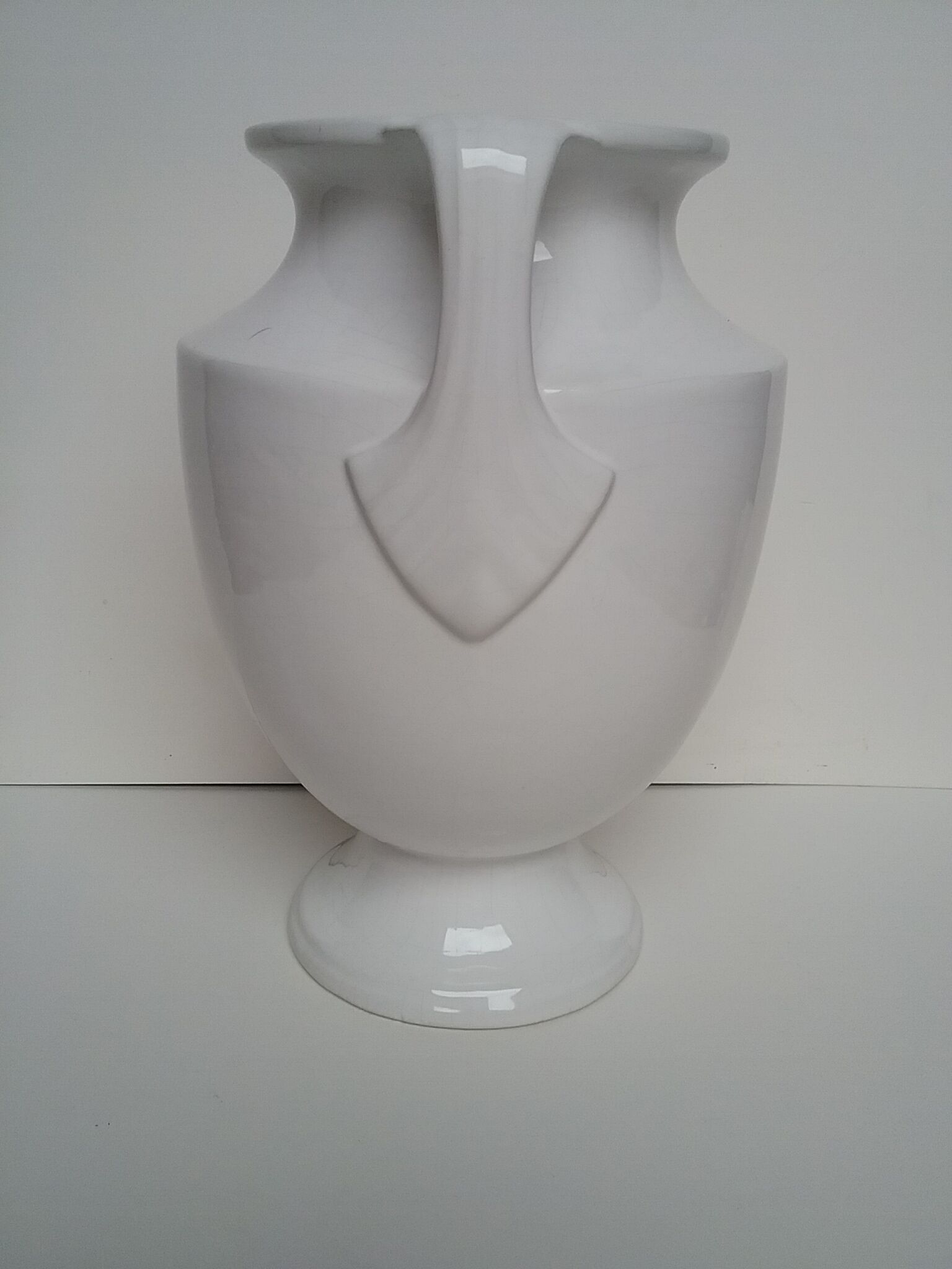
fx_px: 1137
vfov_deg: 58.4
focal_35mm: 31
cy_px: 634
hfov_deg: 45.4
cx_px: 476
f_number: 2.2
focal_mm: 3.3
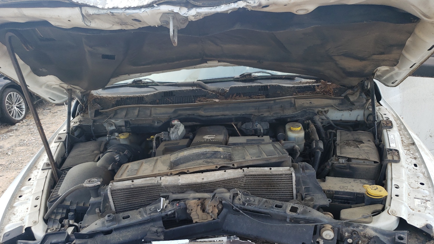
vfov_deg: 39.7
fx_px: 334
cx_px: 214
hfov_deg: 66.1
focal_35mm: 29
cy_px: 161
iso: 50
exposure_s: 1/588
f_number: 1.5
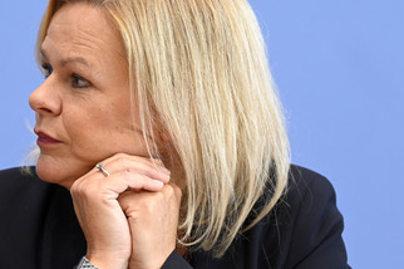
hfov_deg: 9.8
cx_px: 141
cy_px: 129
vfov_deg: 6.5
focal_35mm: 210
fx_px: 2354
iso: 3200
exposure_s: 1/500
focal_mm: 150
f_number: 5.6
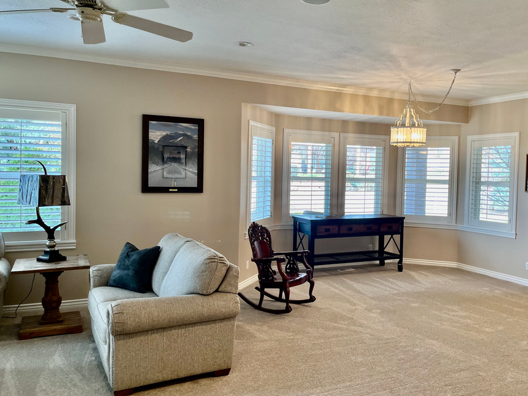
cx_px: 314
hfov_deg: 57.9
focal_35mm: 31
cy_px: 184
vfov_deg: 45.4
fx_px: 473
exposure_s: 1/120
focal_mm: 5.1
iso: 125
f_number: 1.6
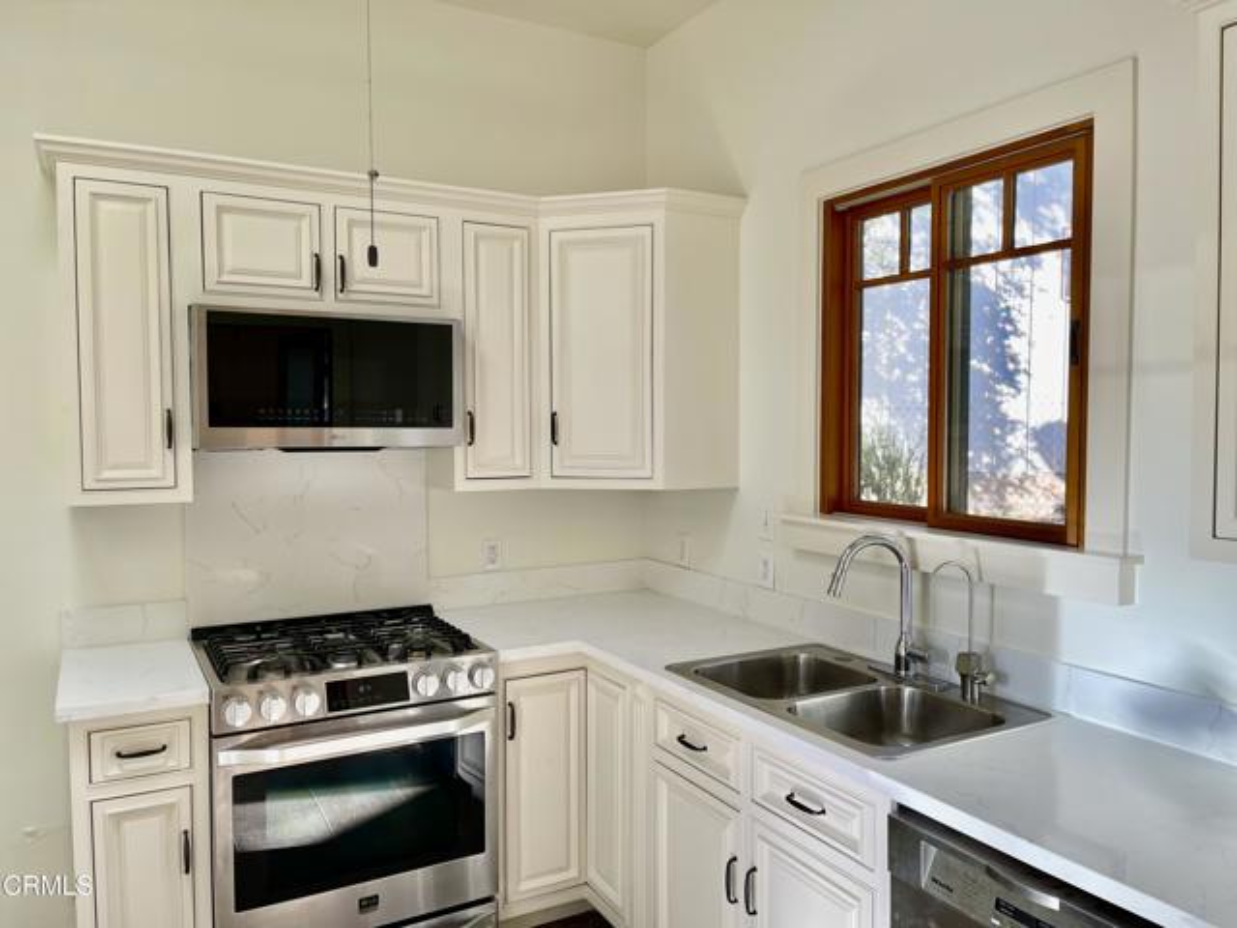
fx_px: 893
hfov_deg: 69.4
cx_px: 618
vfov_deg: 54.9
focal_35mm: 25
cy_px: 464
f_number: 1.6
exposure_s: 1/120
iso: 40
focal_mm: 5.1
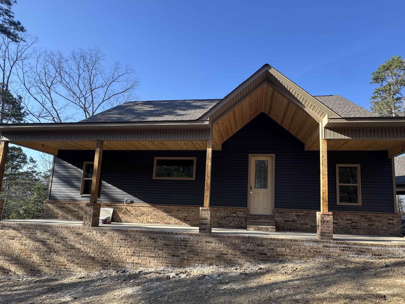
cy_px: 185
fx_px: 211
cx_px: 225
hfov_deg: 87.4
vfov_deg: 70.8
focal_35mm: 18
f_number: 2.2
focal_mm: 2.22
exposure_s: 1/289
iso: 40
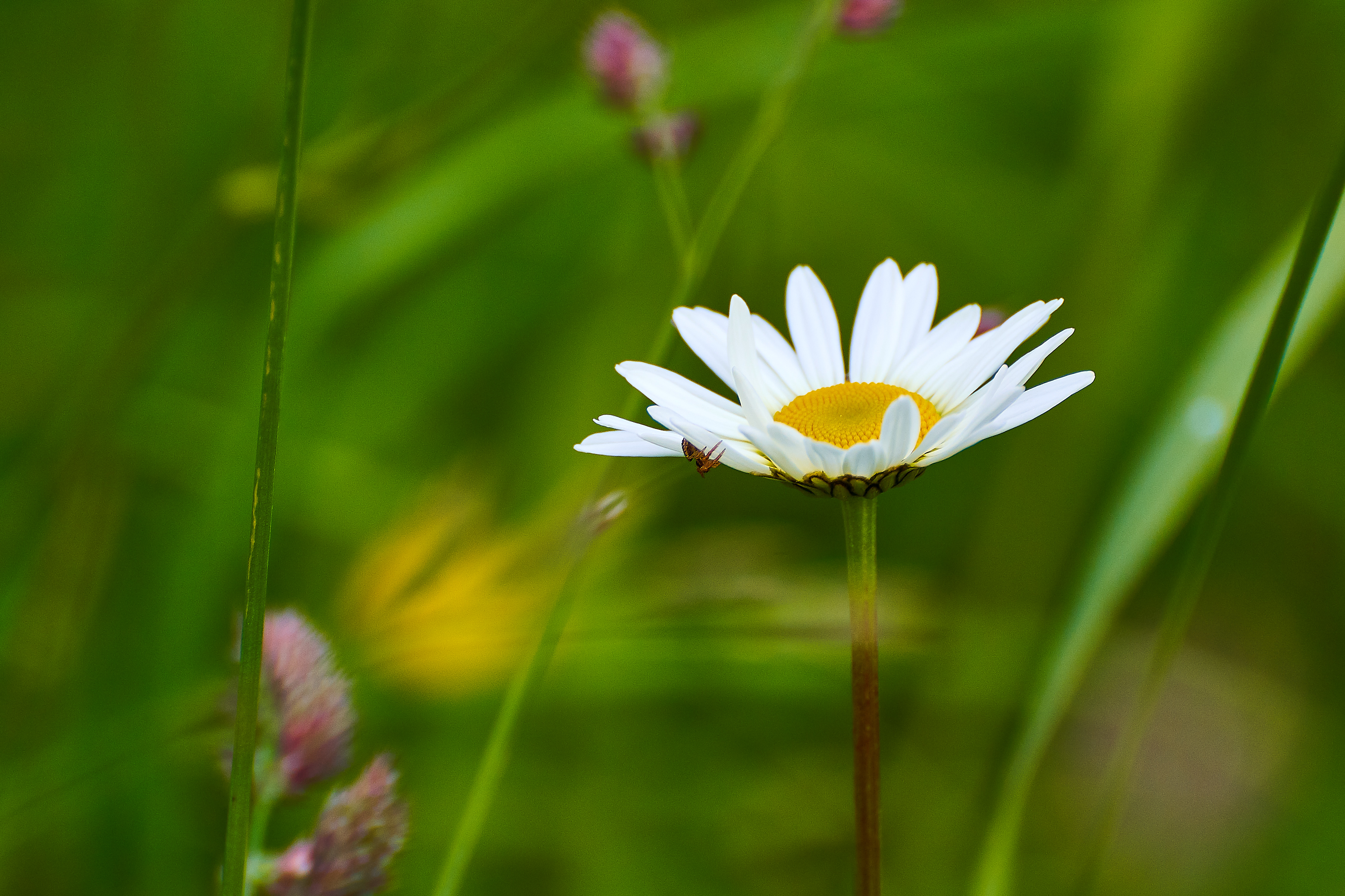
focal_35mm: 405
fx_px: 15130
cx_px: 672
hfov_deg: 5.1
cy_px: 448
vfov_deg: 3.4
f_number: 8
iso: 200
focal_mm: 270
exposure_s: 1/500
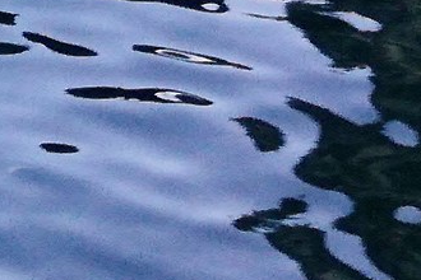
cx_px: -600
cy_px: -757
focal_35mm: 204
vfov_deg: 5.9
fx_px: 2385
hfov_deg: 9.1
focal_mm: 3.79
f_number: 2
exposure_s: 1/259
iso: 50
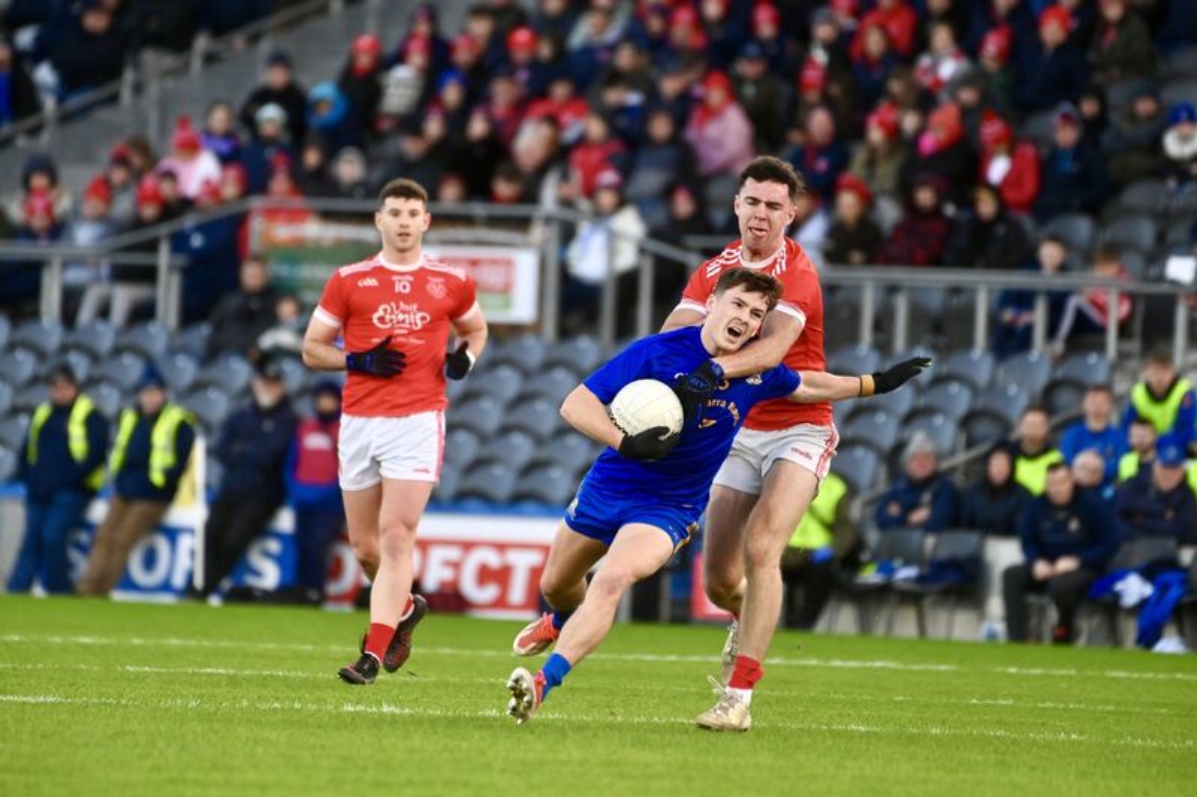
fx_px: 16621
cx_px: 598
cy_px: 398
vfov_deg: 2.7
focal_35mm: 500
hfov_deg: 4.1
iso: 3200
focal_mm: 500
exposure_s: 1/1250
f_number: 5.6
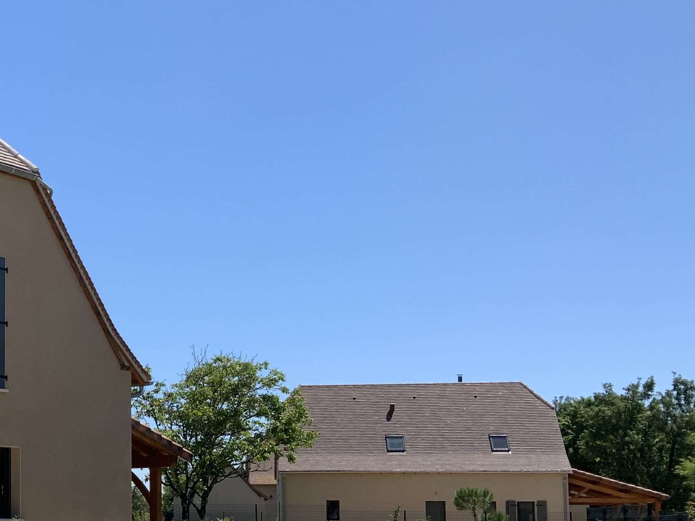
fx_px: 1265
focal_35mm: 63
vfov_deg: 22.9
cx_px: -43
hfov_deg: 28.3
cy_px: 420
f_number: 1.8
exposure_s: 1/1984
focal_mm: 3
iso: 16
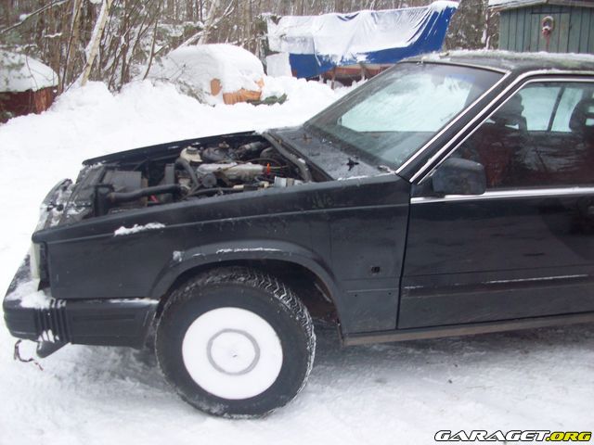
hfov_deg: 54.0
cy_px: 222
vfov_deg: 41.8
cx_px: 297
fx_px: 583
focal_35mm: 34
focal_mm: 5.7
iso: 80
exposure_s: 1/106
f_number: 2.8
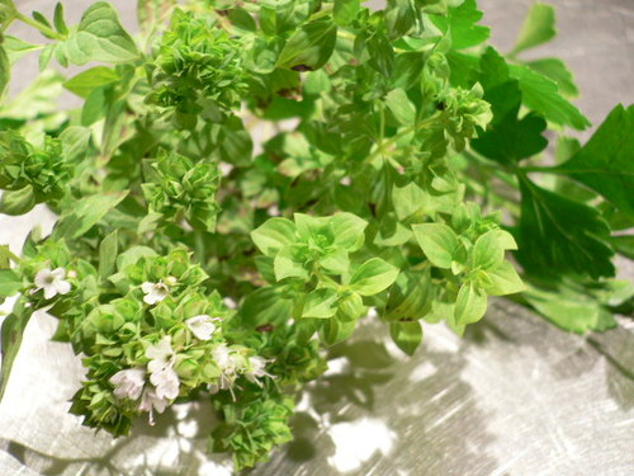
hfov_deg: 52.6
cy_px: 238
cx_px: 317
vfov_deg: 40.7
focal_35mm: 35
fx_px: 641
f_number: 2.8
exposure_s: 1/8
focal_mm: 5.8
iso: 100
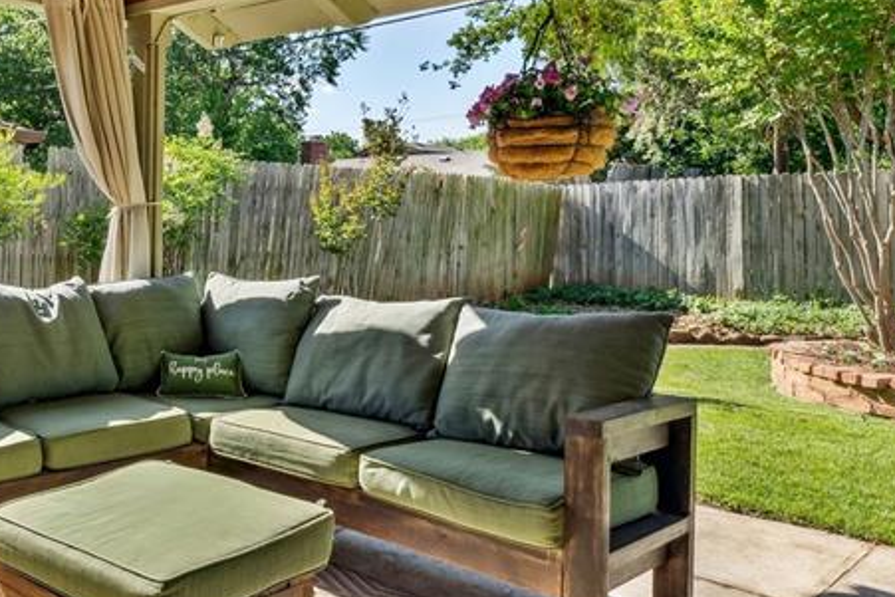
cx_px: 128
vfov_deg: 38.6
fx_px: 846
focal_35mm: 34
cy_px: 216
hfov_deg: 50.8
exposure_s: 1/1000
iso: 400
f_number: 8
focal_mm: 10
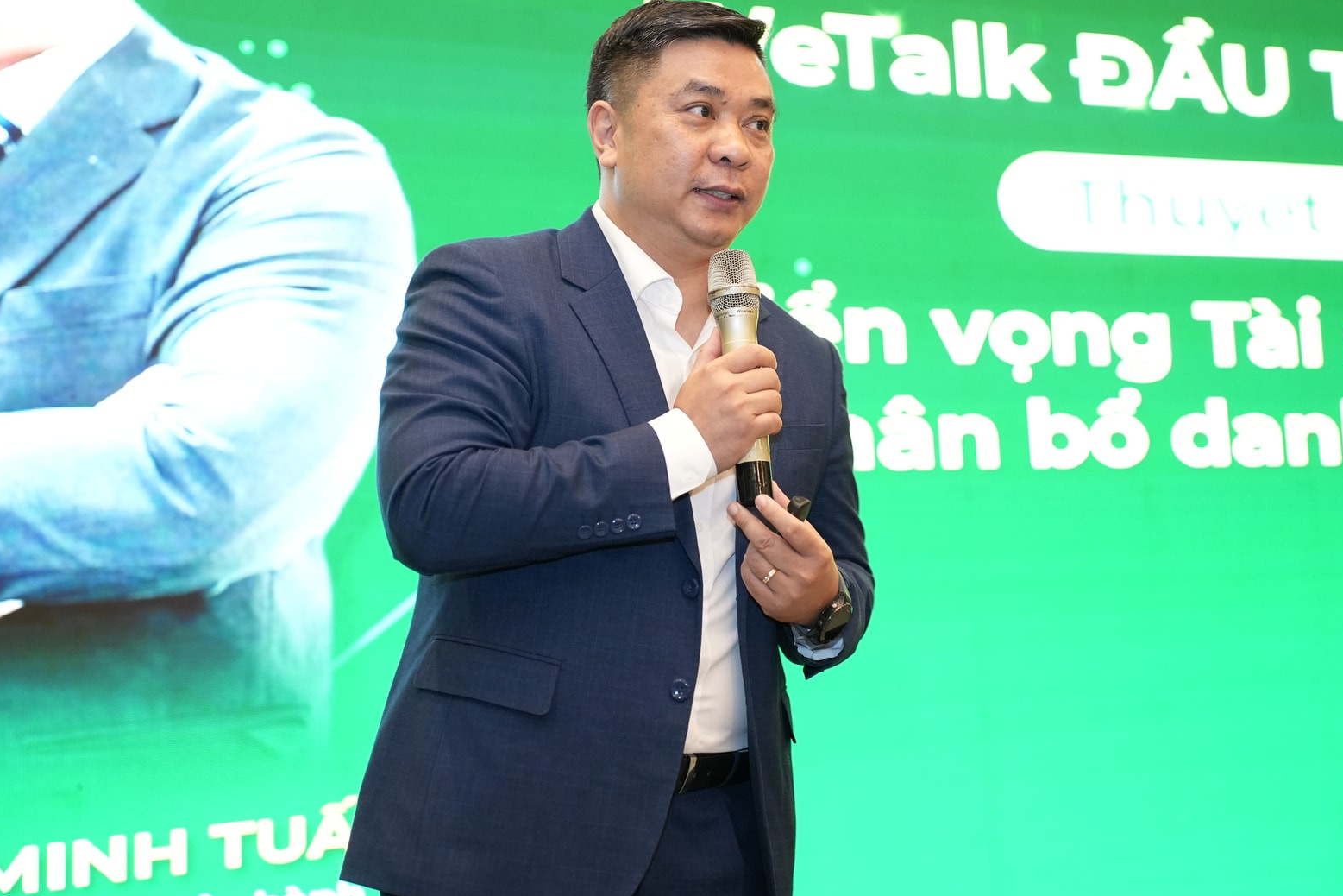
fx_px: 2760
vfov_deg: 18.4
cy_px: 387
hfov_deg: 27.3
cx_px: 714
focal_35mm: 74
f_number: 2.8
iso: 2500
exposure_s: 1/125
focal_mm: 60
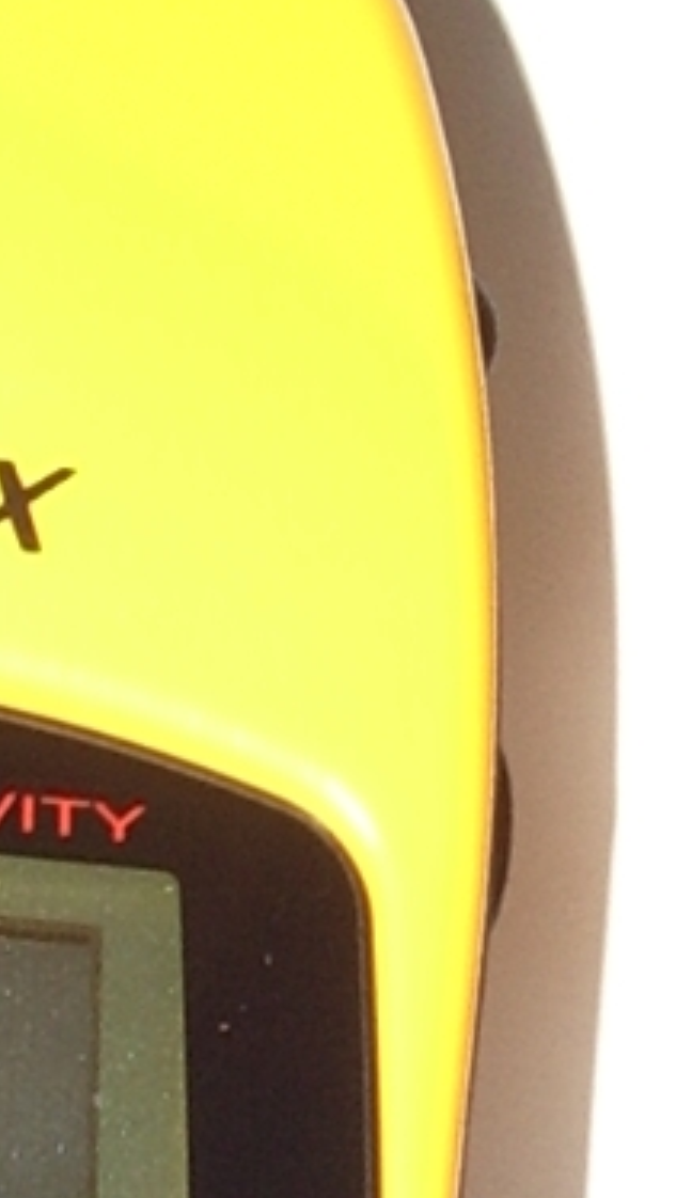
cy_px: 1368
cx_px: 573
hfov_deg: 6.9
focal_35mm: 177
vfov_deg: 11.9
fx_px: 5628
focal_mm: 5.8
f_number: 4.3
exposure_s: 1/40
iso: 50
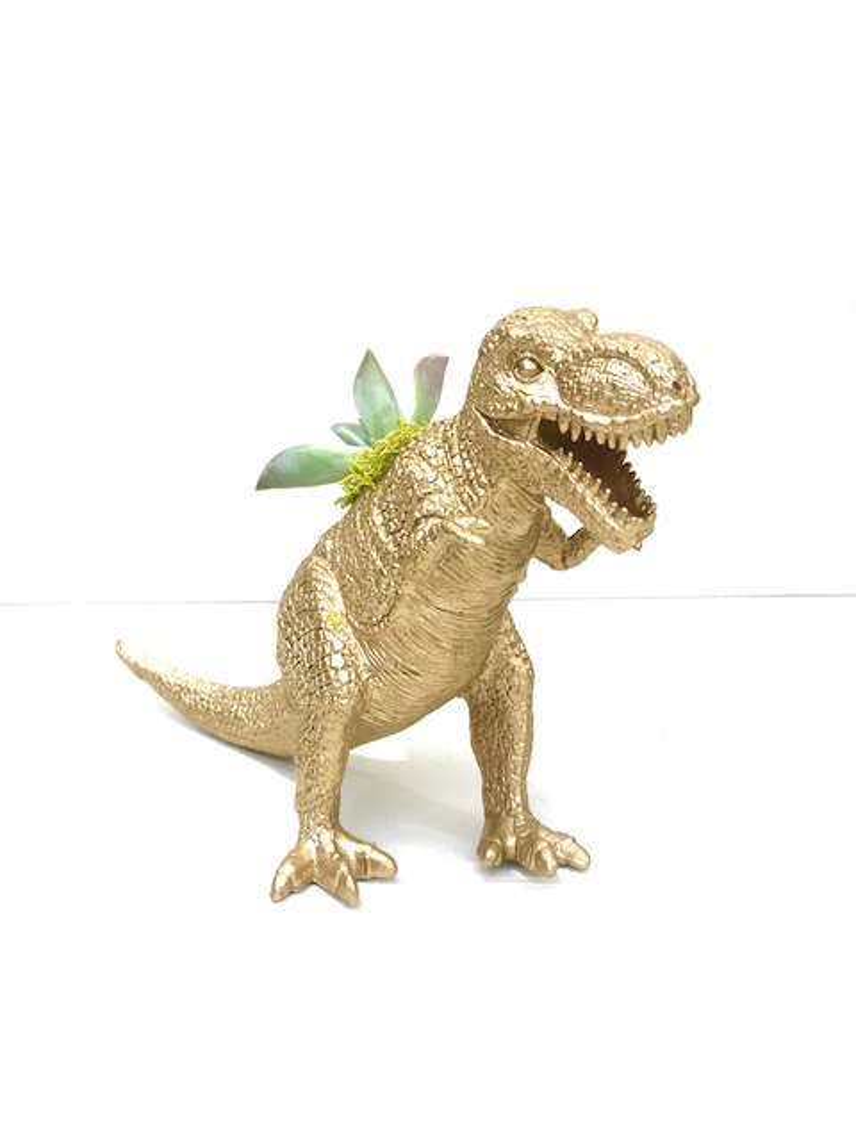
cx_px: 428
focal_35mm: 52
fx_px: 1715
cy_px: 570
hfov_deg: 28.0
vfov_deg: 36.8
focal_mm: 6
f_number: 2.4
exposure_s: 1/60
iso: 25
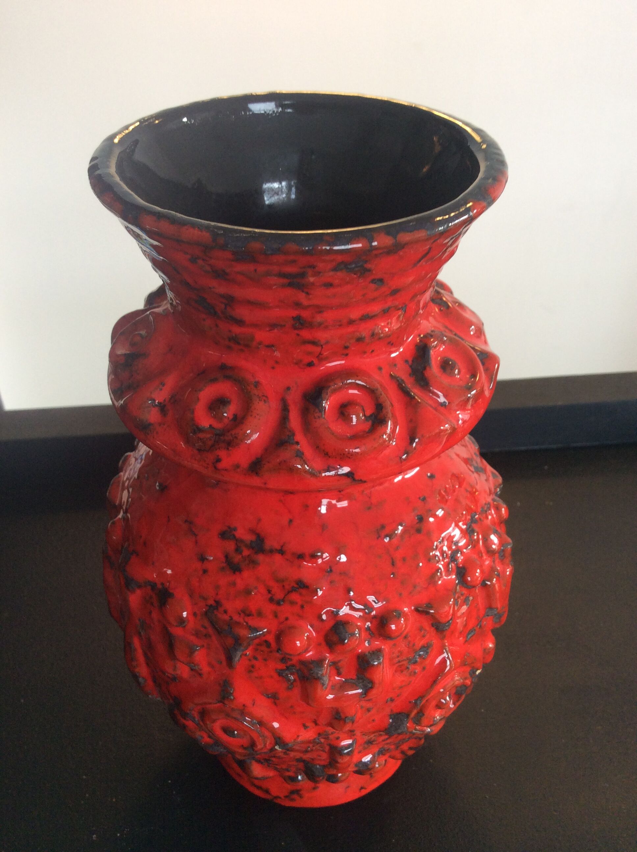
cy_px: 426
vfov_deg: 56.9
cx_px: 318
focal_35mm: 32
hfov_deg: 44.1
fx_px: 787
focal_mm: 3.3
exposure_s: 1/25
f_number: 2.4
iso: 50
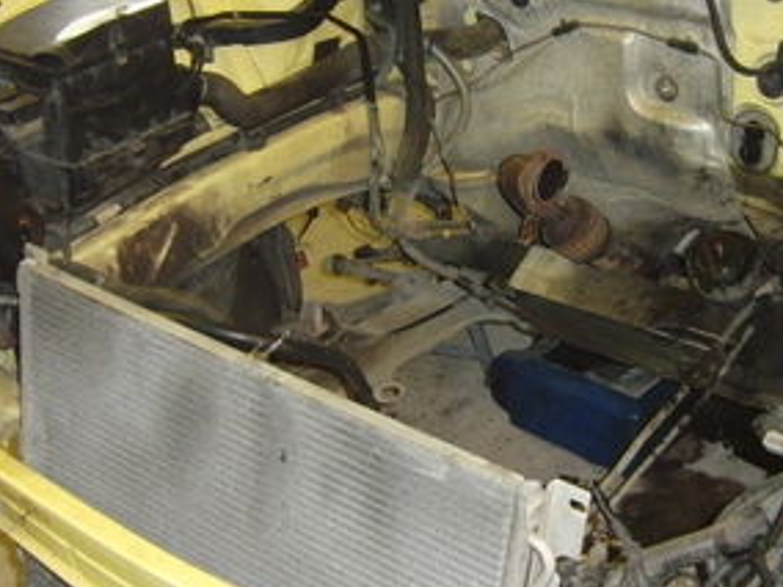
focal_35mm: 54
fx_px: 1221
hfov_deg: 35.1
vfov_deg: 27.0
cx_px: 546
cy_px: 265
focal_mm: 4.3
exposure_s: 1/60
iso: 400
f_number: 3.2
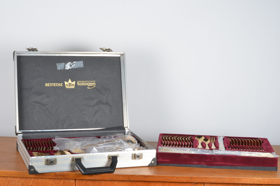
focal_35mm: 75
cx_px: 140
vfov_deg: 18.1
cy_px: 93
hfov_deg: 27.0
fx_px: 582
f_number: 11
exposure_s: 1/125
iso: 100
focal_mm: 50
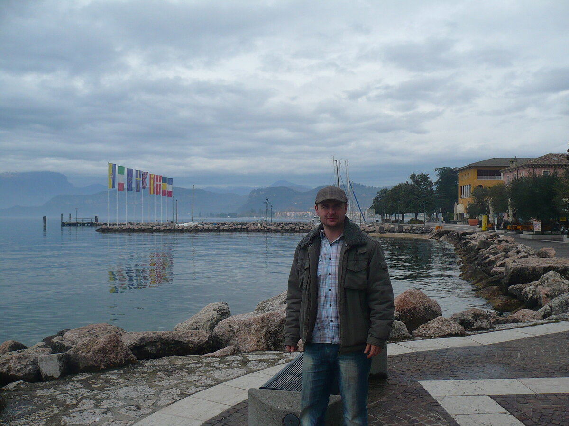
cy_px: 213
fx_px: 575
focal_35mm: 35
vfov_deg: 40.7
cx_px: 284
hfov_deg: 52.6
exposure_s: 1/400
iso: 100
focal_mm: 5.8
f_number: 8
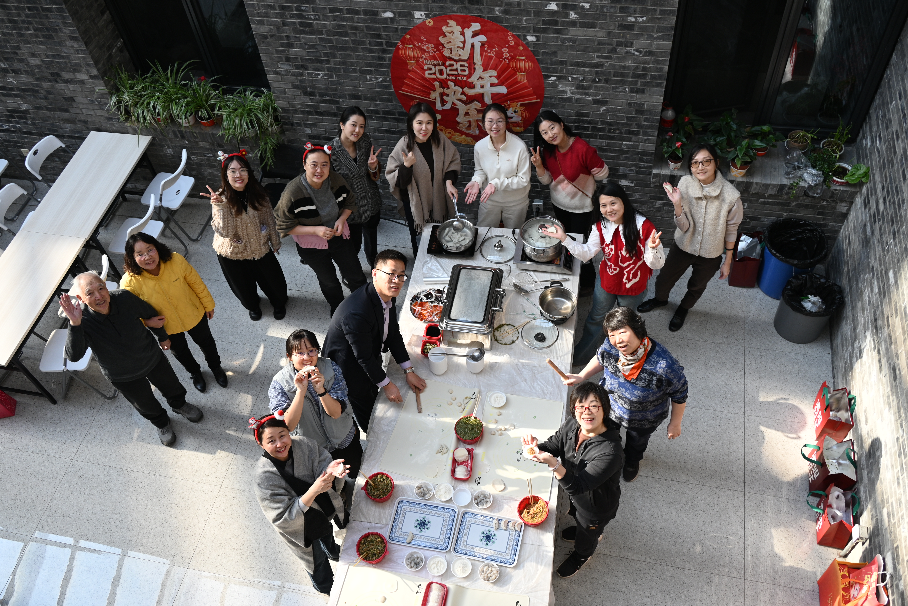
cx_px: 454
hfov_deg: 57.9
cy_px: 303
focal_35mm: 32
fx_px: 820
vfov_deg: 40.6
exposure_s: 1/160
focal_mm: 32.5
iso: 400
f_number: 6.3
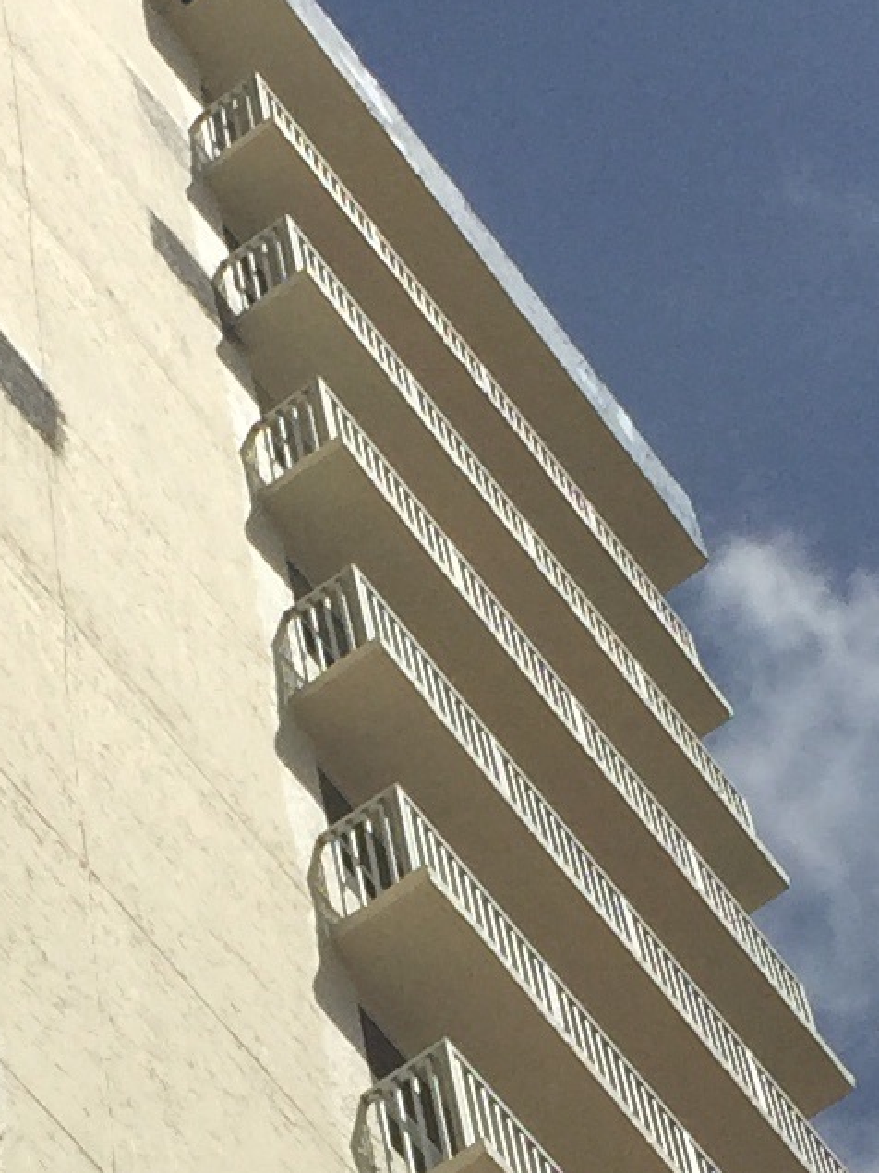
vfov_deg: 13.0
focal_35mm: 149
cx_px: 406
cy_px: 1348
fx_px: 5046
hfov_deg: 10.0
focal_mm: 4.15
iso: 32
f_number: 2.2
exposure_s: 1/7937
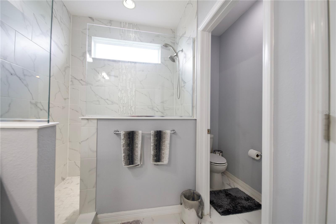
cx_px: 168
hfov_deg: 104.3
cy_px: 112
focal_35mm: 14
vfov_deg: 81.2
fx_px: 131
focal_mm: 14
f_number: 2.8
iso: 1000
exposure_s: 1/250
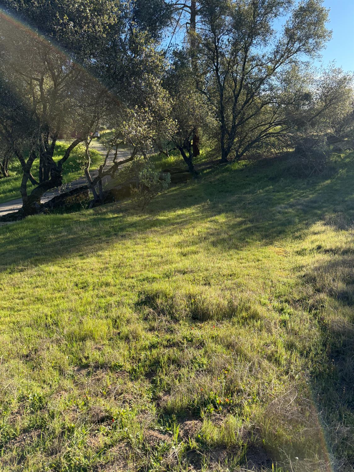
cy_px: 236
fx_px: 327
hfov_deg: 56.8
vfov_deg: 71.6
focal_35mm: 24
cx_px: 177
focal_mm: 6.76
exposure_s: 1/1727
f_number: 1.78
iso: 100
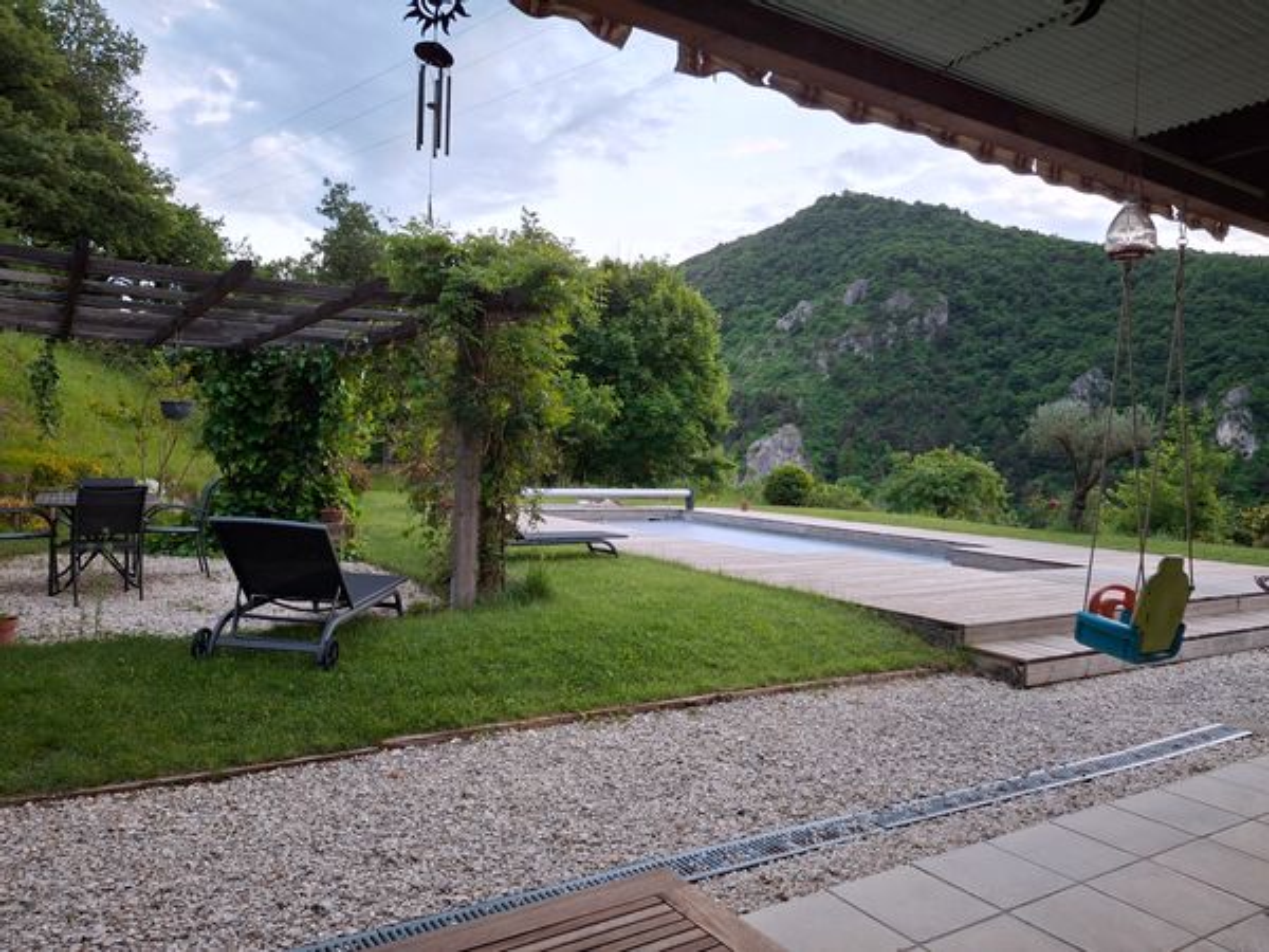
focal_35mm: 25
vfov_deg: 54.9
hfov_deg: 69.4
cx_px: 634
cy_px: 476
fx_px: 916
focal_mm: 4.69
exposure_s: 1/50
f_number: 1.8
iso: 160
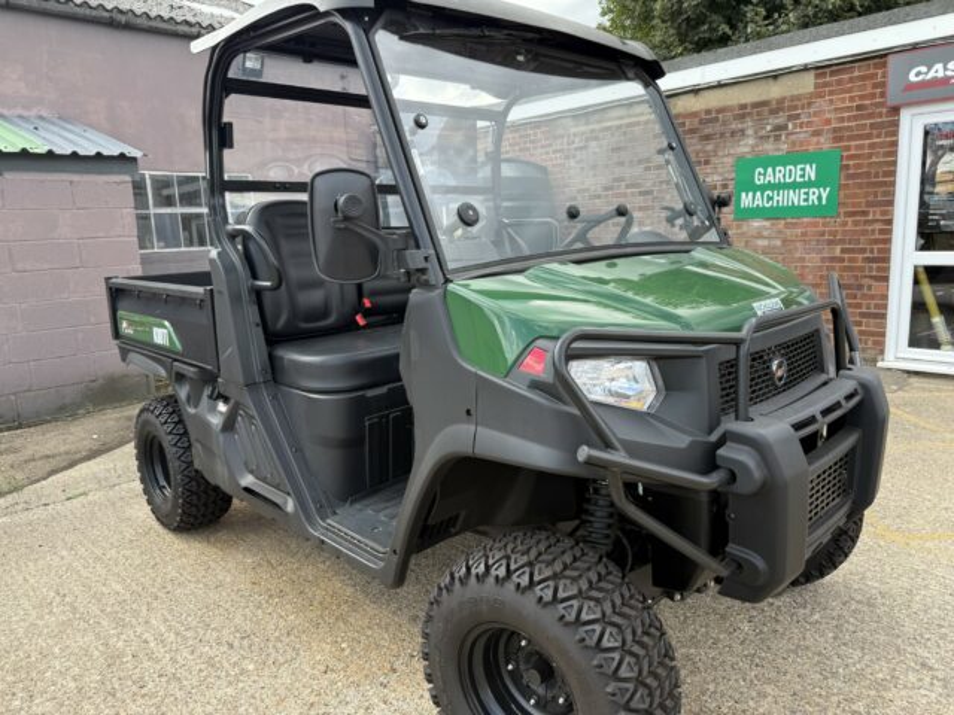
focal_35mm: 24
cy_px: 358
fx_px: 661
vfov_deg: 56.8
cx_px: 477
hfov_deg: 71.6
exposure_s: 1/728
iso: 80
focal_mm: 6.76
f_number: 1.78
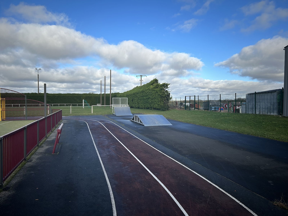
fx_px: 216
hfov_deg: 67.3
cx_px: 144
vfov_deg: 53.1
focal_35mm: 26
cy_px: 108
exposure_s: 1/3257
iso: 50
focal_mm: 5.7
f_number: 1.5
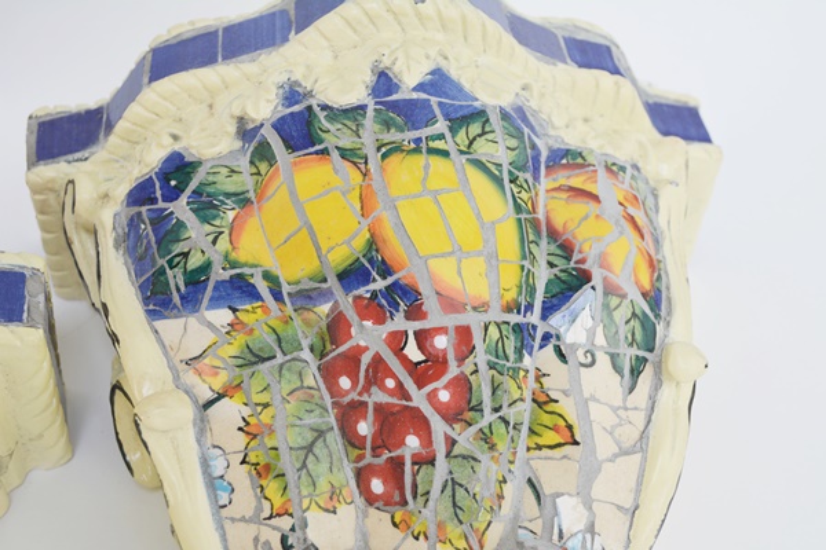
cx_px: 413
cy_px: 275
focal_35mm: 52
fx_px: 1204
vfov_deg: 25.8
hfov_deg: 37.9
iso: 200
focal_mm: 35
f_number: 6.3
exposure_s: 1/160
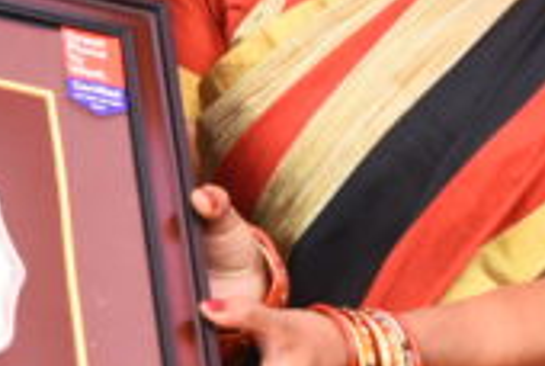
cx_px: -170
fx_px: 5641
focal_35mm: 372
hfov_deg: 5.5
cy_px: -217
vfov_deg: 3.7
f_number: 5.6
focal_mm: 66
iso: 400
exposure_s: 1/200
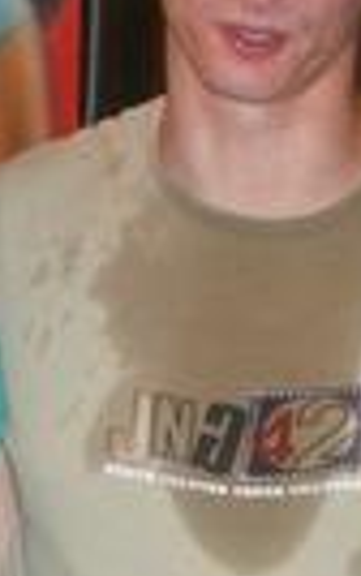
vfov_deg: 11.8
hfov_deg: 7.4
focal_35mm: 177
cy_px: 370
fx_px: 2780
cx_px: -73
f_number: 2.6
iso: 100
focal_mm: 5.8
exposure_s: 1/60
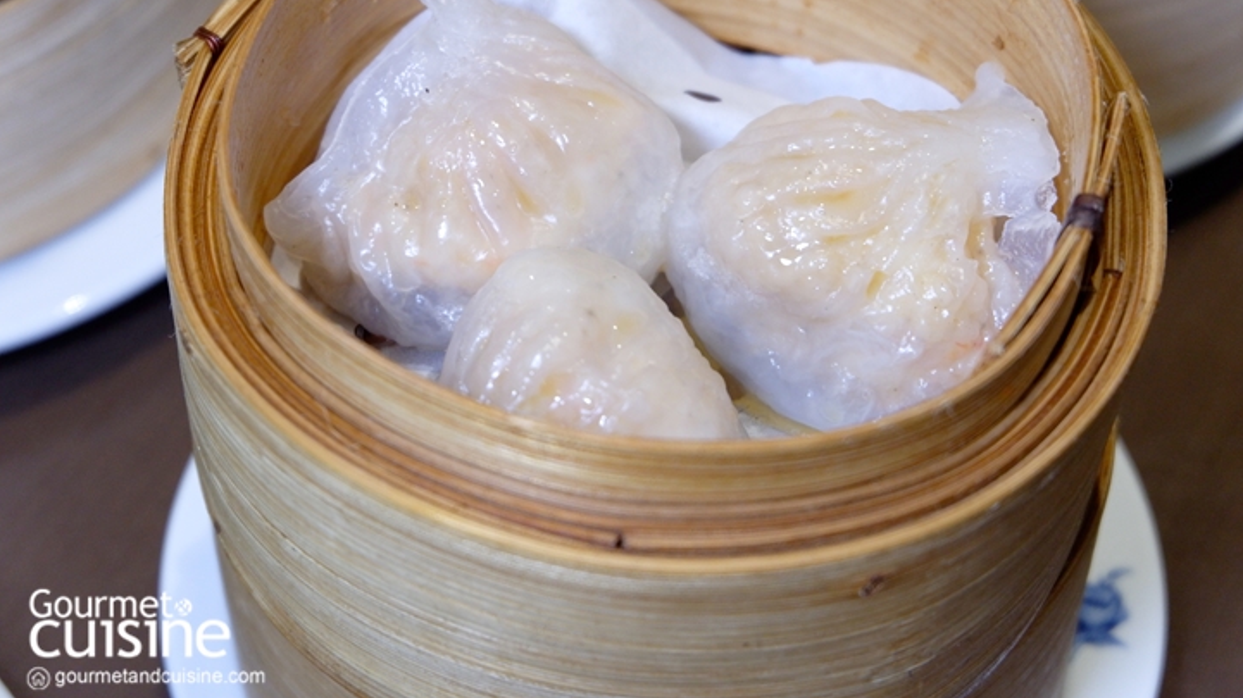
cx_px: 623
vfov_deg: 15.3
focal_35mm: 79
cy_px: 296
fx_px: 2603
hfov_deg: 26.9
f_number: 5.6
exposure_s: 1/60
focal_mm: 50
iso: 800
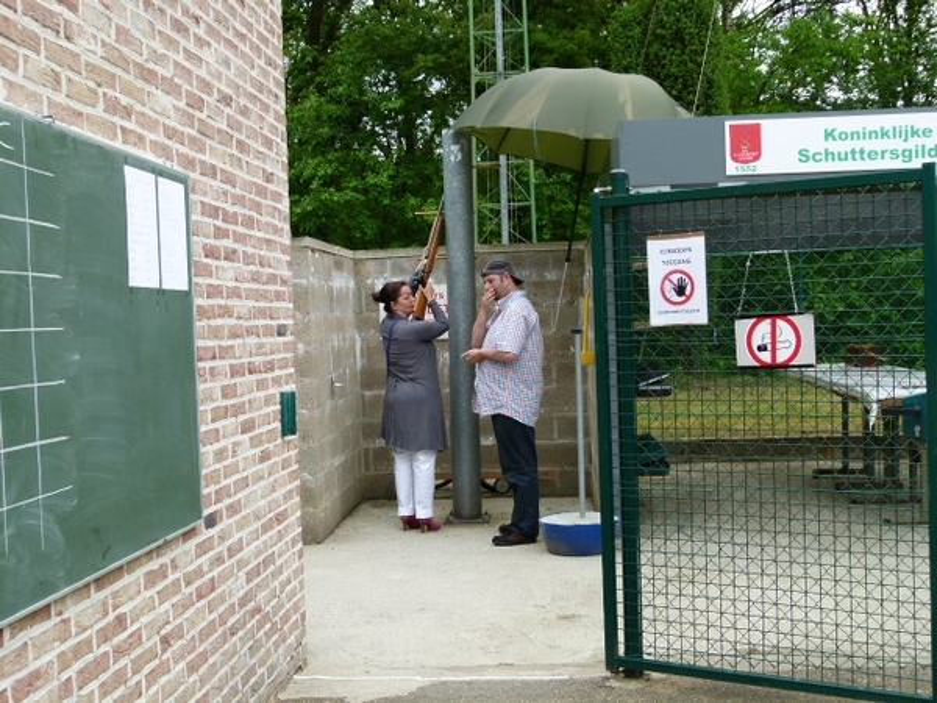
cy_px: 352
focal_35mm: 41
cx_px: 468
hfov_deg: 45.8
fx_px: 1110
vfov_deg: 35.1
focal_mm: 7.4
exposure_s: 1/200
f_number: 4
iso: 100
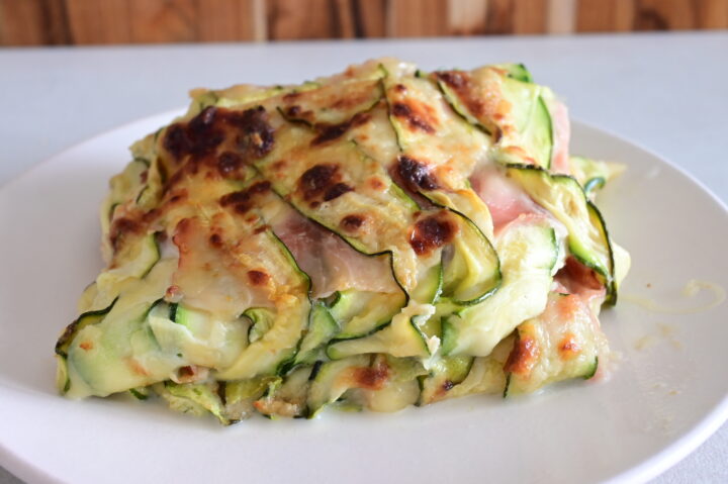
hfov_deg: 30.1
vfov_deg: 20.3
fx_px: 1354
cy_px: 242
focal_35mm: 67
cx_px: 364
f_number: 7.1
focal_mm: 45
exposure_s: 1/10
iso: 640
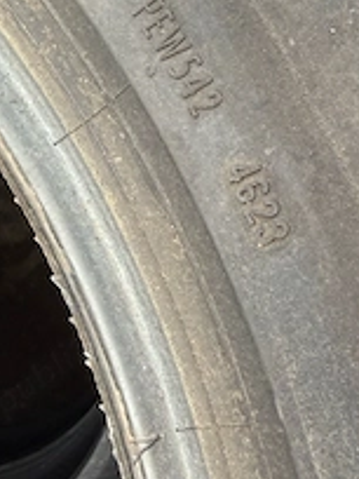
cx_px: 117
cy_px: 202
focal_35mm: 47
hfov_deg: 30.6
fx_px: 650
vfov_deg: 40.3
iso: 125
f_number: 2.2
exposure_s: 1/99
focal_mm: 2.22
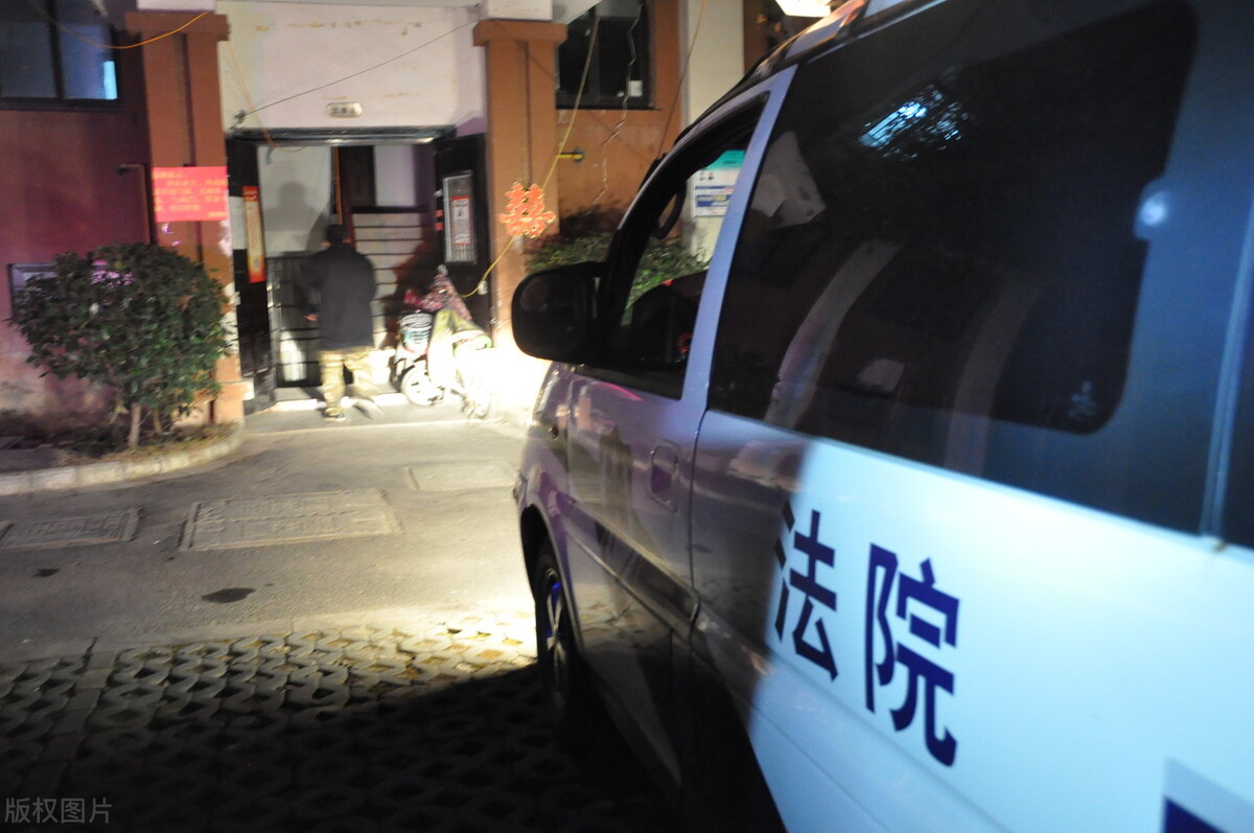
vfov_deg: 39.9
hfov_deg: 57.3
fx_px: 1148
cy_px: 416
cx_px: 627
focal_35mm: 33
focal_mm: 22
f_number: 5.6
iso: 3200
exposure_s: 1/10
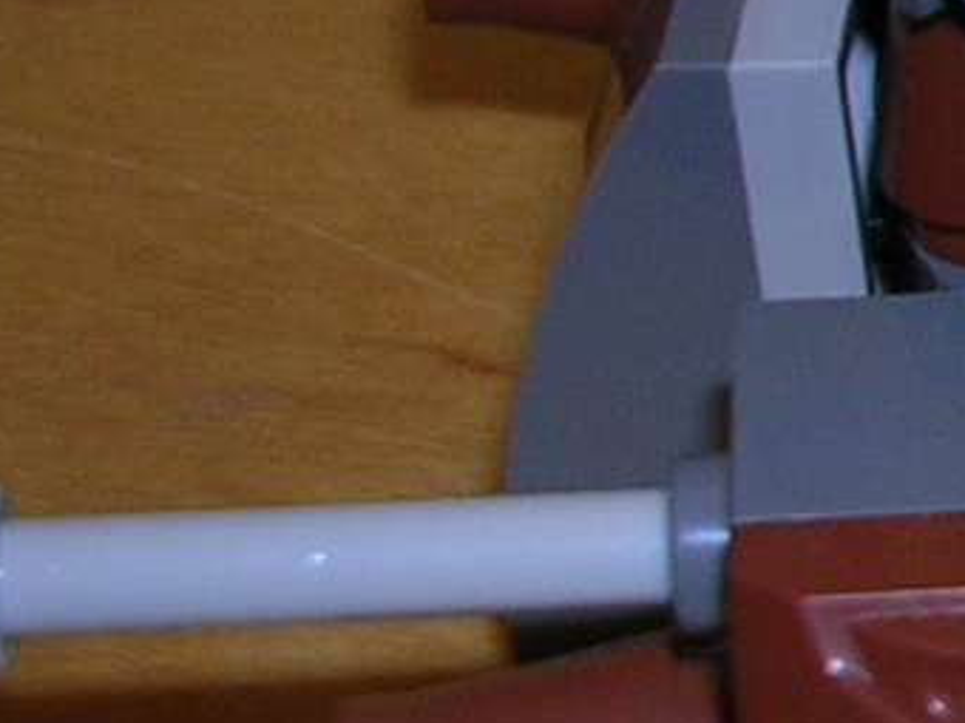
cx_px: 2245
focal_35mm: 179
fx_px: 4990
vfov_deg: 8.2
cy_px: -54
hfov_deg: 9.8
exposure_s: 1/60.1
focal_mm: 5.8
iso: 50
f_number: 2.8
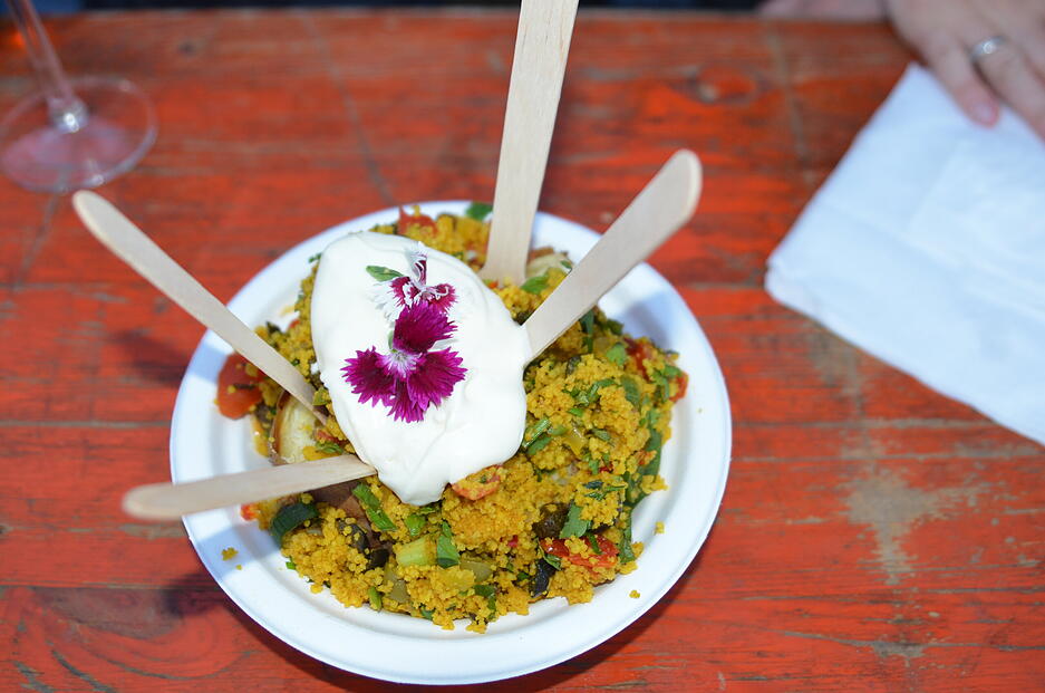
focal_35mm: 36
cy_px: 346
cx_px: 522
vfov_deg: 36.7
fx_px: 1043
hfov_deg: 53.2
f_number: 2.8
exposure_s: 1/60
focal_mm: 24
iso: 450
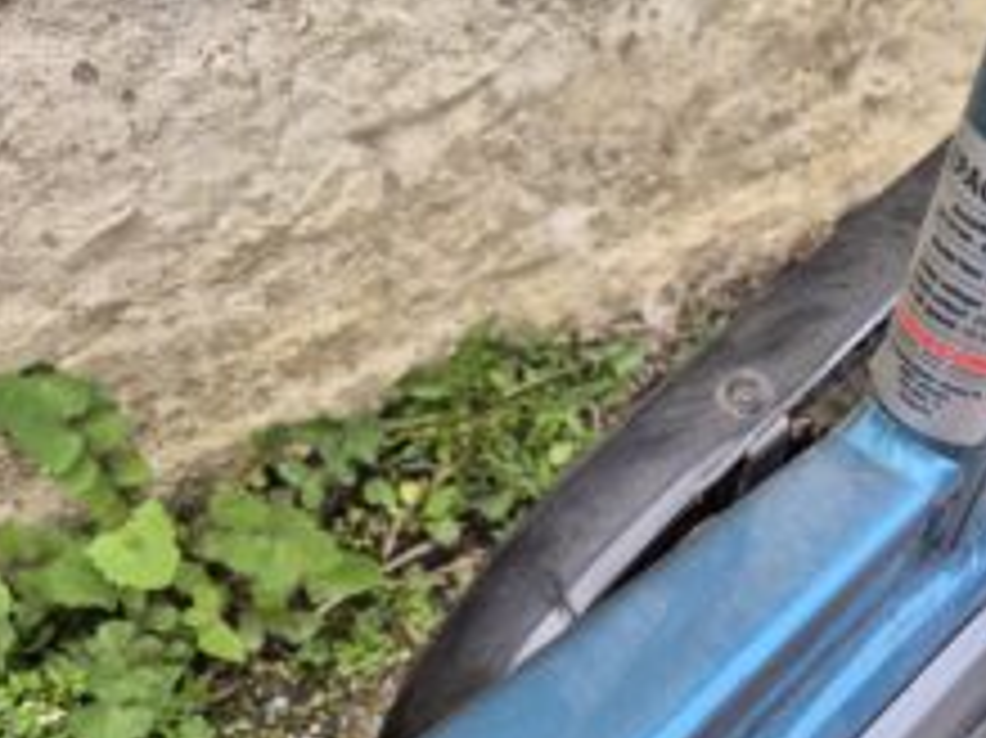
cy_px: 382
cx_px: 846
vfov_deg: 34.3
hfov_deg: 42.0
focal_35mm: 42
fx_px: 1196
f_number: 1.8
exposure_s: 1/180
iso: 40
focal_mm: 5.4
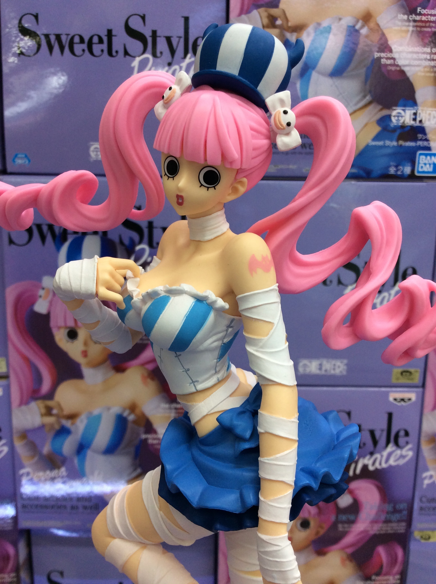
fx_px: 539
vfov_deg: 56.9
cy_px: 292
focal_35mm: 32
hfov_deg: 44.1
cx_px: 218
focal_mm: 3.3
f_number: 2.4
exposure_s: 1/60
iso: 40
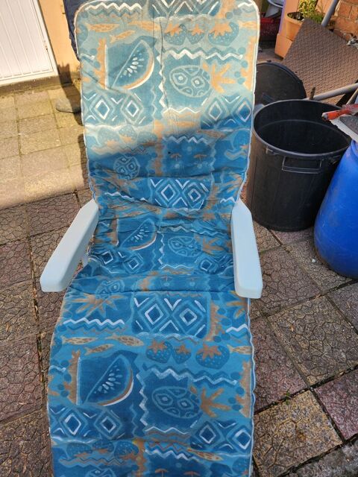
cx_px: 179
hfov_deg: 58.9
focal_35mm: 23
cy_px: 238
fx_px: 317
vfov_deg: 73.9
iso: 20
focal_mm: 5.4
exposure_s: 1/707
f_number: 1.8
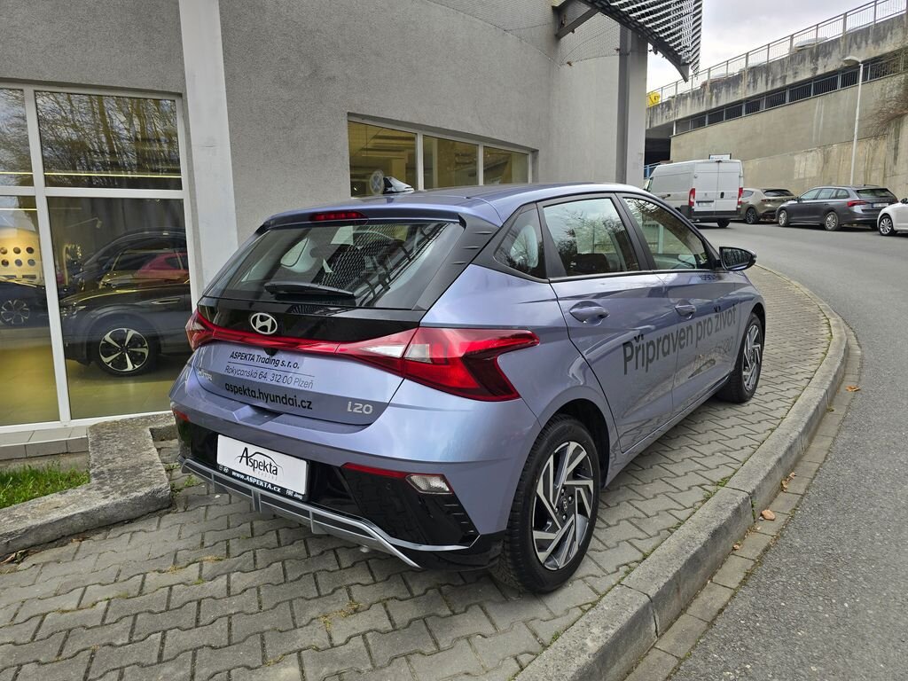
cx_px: 454
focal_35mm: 23
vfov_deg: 58.9
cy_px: 340
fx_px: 603
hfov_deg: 73.9
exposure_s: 1/180
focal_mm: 6.3
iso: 50
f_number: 1.7
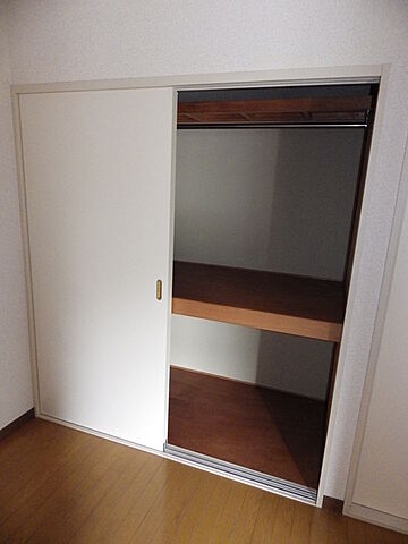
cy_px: 272
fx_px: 346
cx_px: 204
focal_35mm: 22
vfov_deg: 76.4
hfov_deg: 61.1
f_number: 3.1
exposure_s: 1/40
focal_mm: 4
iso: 800
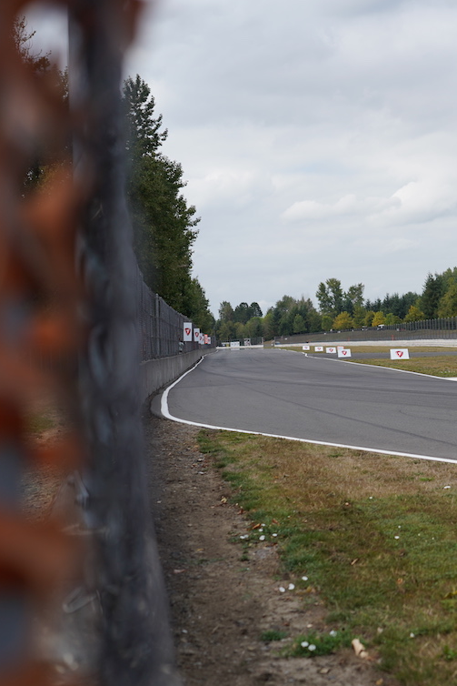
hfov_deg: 21.3
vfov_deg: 32.9
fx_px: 1161
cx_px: 480
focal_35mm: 61
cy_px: 348
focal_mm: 40
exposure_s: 1/2000
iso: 100
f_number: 2.8
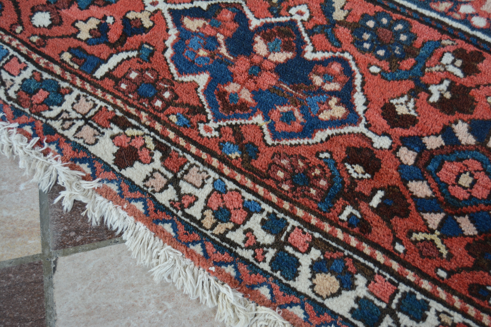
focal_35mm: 46
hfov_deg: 42.3
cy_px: 164
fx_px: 634
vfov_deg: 28.9
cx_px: 246
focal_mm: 31
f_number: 4.2
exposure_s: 1/60
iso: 400
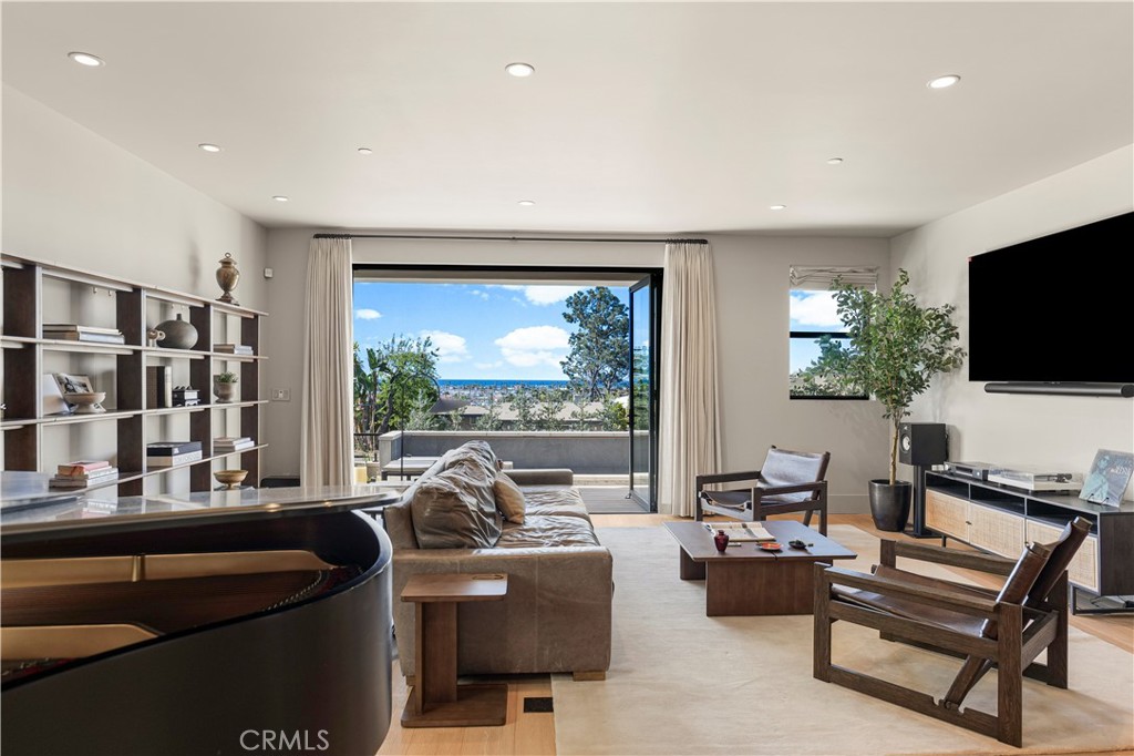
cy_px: 378
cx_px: 567
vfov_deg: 61.9
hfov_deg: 84.0
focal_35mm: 20
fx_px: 630
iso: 160
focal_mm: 20
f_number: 6.3
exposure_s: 1/25
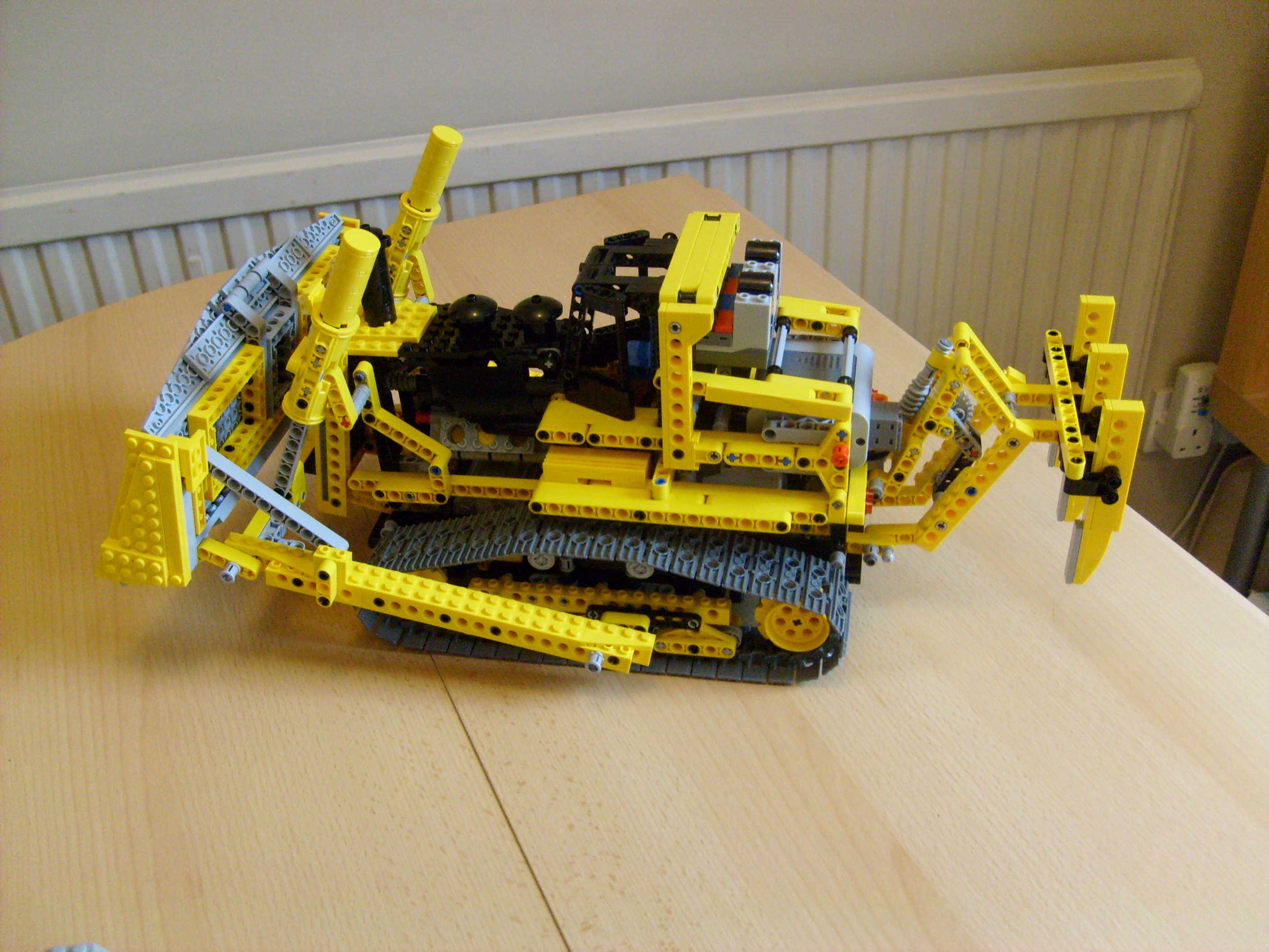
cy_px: 476
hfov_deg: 52.6
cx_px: 634
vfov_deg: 40.7
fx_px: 1283
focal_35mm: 35
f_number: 2.8
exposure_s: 1/20
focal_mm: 5.8
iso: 200
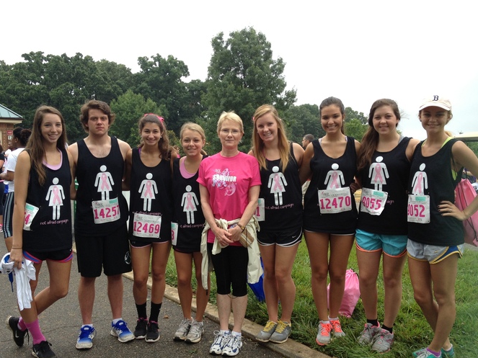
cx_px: 241
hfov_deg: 49.0
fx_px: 525
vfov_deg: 37.7
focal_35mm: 38
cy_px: 189
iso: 50
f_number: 2.4
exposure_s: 1/171
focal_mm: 4.28
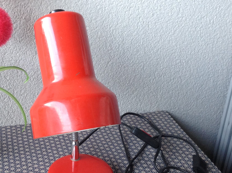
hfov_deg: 35.3
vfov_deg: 26.9
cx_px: 82
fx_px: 361
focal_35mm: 54
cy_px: 103
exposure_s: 1/15
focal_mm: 4.28
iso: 100
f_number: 2.4
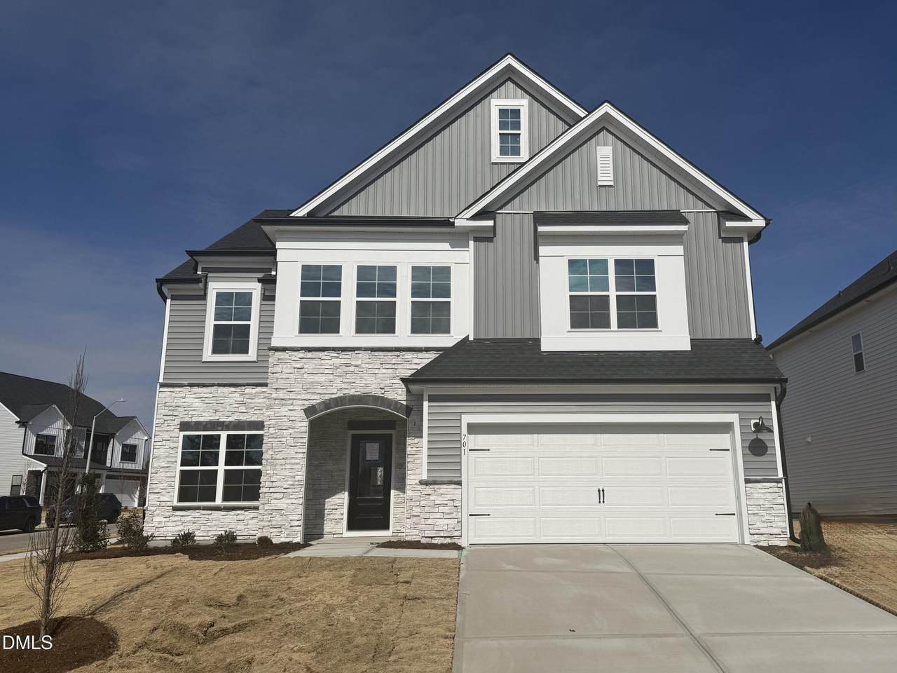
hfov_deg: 71.6
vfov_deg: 56.8
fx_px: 622
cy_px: 336
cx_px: 448
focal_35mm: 24
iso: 64
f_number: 1.78
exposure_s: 1/14286
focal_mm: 6.76
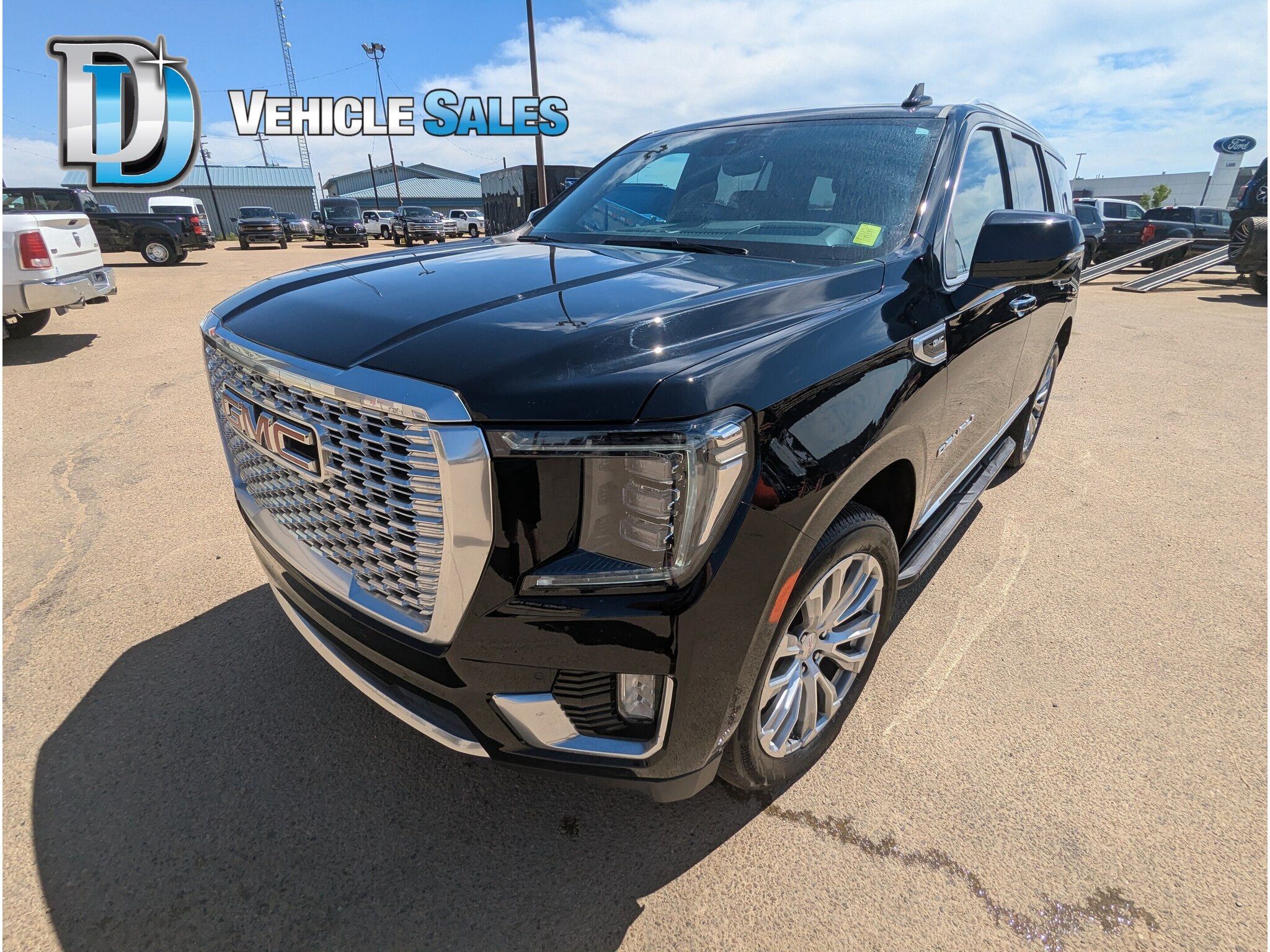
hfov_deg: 94.5
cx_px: 635
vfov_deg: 78.1
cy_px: 476
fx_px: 587
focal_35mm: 16
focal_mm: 2.35
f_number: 2.2
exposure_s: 1/1520
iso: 47
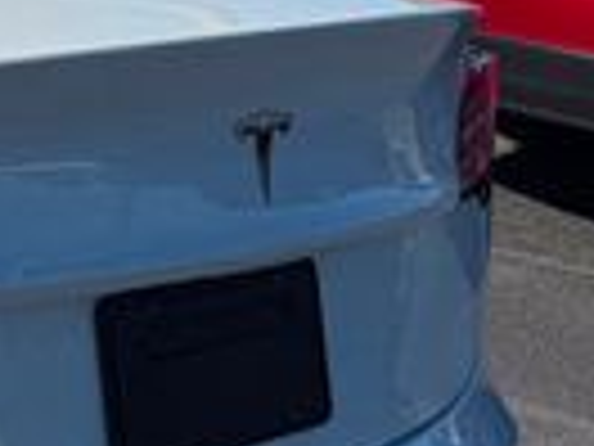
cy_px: 324
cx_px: -590
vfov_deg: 12.7
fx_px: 1991
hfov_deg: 14.2
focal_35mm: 116
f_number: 1.78
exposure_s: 1/10309
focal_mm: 6.76
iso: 80
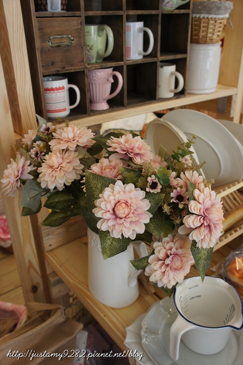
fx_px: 334
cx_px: 122
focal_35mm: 33
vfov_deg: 57.2
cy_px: 182
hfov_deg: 39.9
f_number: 5
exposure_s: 1/40
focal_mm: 22
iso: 800
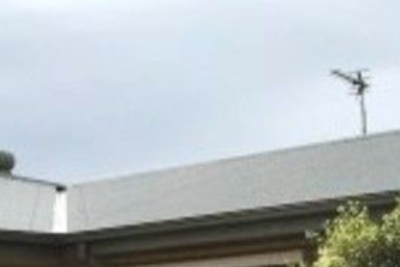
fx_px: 1423
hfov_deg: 16.0
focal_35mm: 128
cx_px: 263
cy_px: 336
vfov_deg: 10.5
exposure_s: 1/3049
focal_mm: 4.15
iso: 32
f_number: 2.2
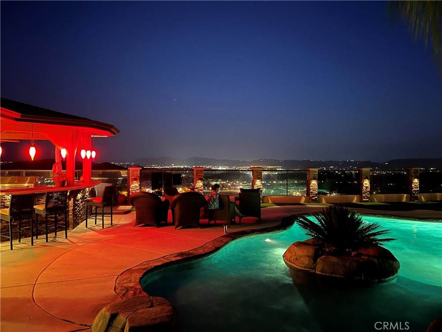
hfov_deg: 67.3
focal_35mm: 26
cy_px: 166
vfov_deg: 53.1
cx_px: 221
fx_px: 332
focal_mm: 5.1
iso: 800
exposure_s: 1/5
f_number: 1.6
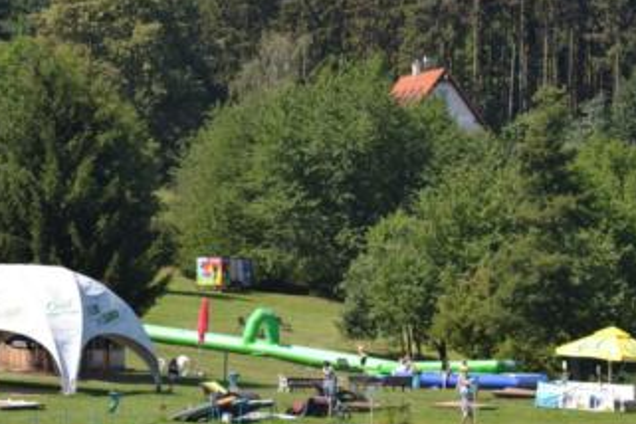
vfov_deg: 5.1
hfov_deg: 7.6
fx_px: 4787
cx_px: 281
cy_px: 247
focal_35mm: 271
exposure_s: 1/200
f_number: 8
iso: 100
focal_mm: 116
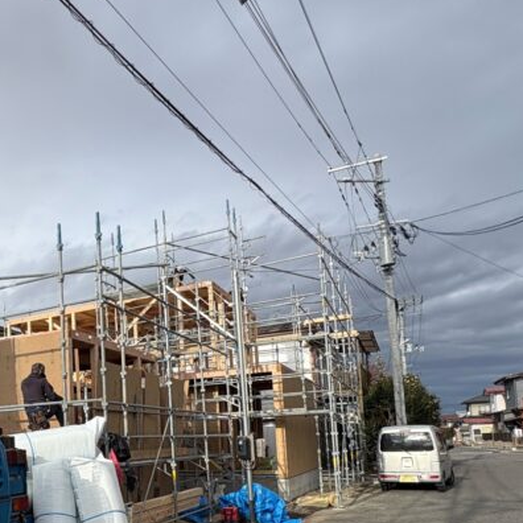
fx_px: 547
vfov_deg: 48.7
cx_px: 20
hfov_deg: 44.7
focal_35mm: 32
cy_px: 404
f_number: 2.2
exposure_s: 1/1198
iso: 50
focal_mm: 2.22
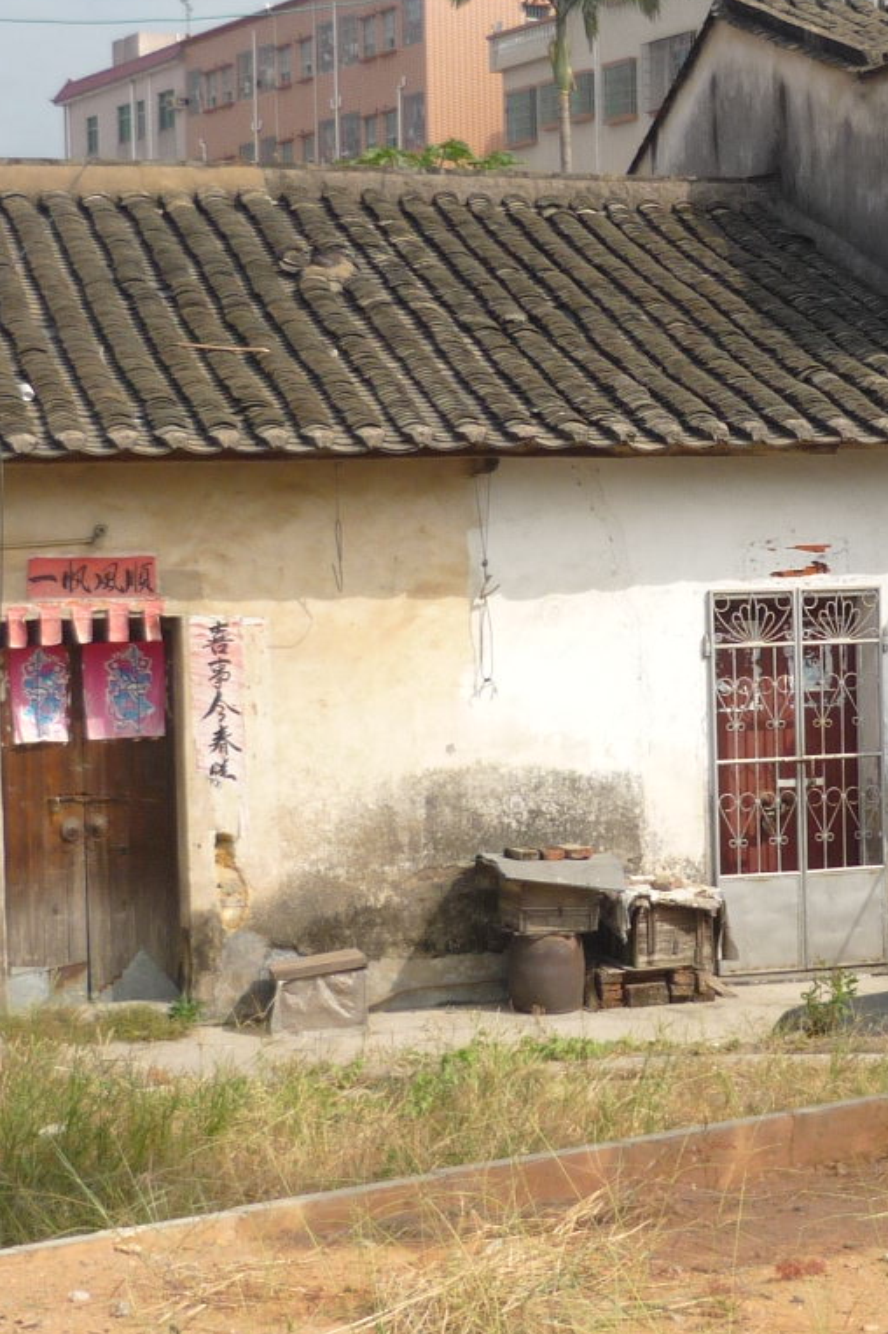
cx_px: 725
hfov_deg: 18.7
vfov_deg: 28.1
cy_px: 589
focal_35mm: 72
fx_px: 2666
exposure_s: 1/200
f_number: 8
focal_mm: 5.5
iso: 100
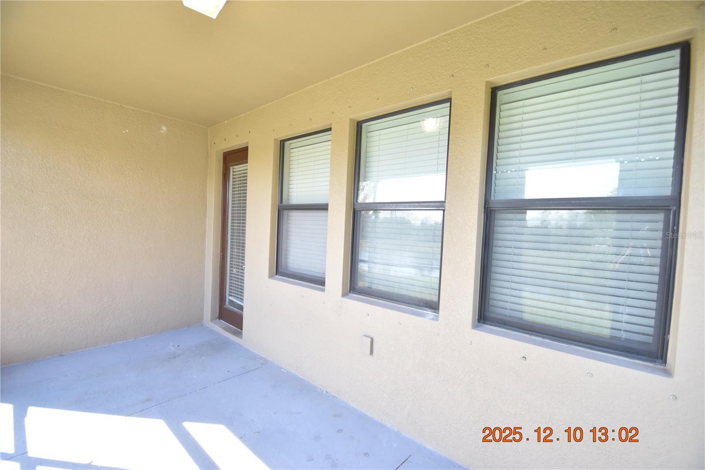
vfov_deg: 77.3
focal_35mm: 15
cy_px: 235
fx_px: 294
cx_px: 352
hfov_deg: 100.4
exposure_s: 1/250
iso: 800
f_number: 3.5
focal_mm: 10
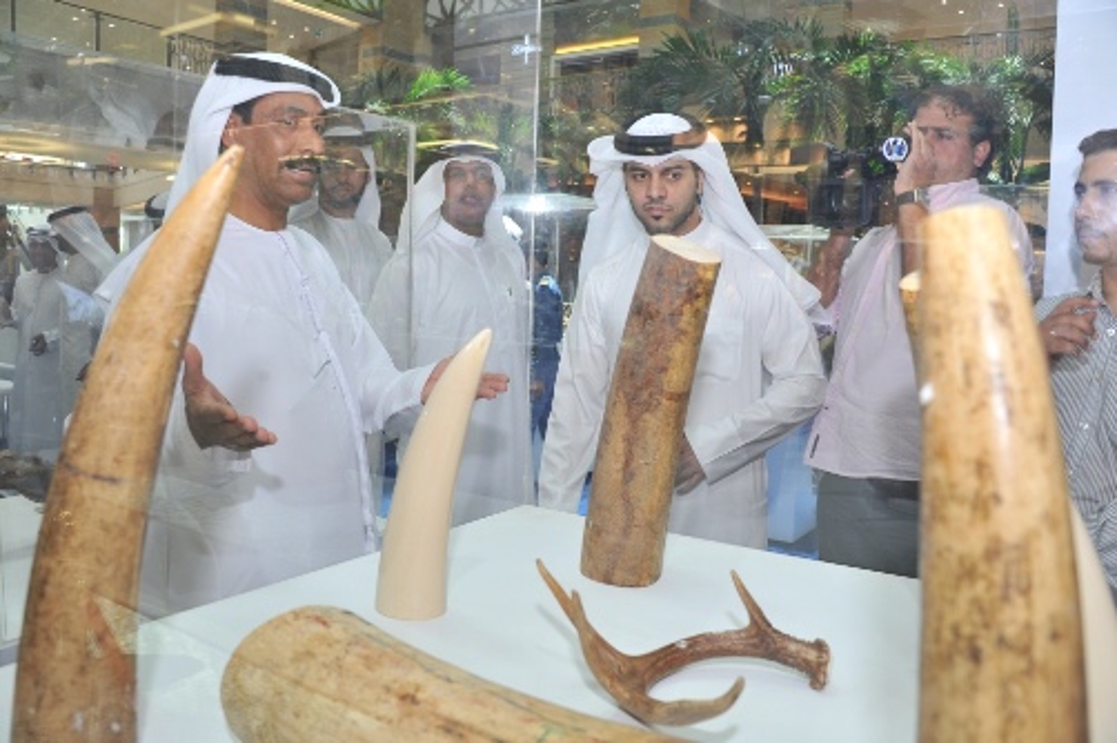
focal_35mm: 28
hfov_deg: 65.5
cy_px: 372
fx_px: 868
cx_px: 558
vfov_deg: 46.3
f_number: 6.3
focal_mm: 28
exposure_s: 1/100
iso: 800
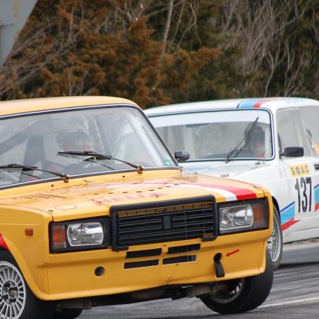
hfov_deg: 2.9
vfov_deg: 2.9
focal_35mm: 610
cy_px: 219
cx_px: 74
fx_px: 6360
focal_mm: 200
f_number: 5.6
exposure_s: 1/1000
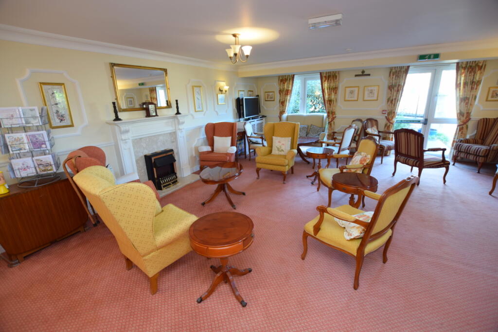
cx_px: 249
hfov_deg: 100.4
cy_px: 166
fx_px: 208
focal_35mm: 15
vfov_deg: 77.3
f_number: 3.5
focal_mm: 10
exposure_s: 1/6
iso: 100
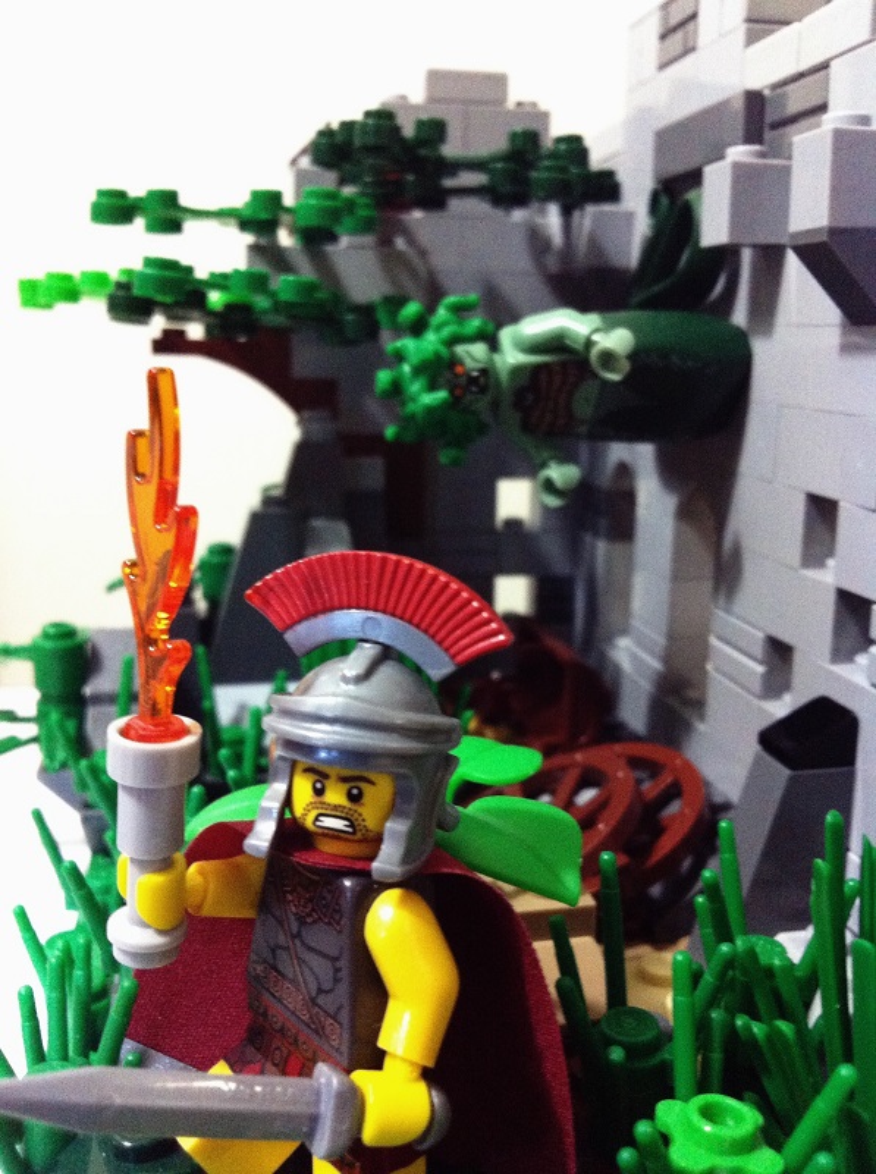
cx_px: 438
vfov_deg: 52.7
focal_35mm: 35
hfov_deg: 40.6
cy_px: 587
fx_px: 1185
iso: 500
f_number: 2.8
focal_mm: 3.85
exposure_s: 1/15
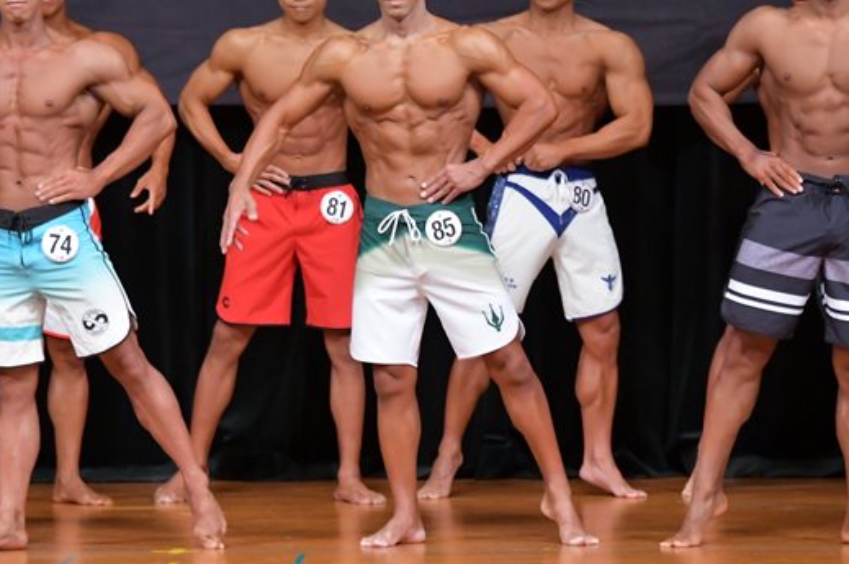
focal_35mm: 381
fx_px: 8977
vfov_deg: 3.6
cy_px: 204
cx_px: 493
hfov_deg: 5.4
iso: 5000
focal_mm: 170
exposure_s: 1/400
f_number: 5.6
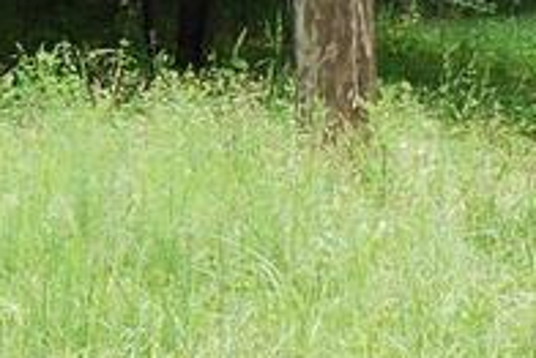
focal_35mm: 254
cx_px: 1110
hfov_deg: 7.7
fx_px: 3780
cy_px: 23
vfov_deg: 5.4
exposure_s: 1/60
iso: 200
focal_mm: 23
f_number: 5
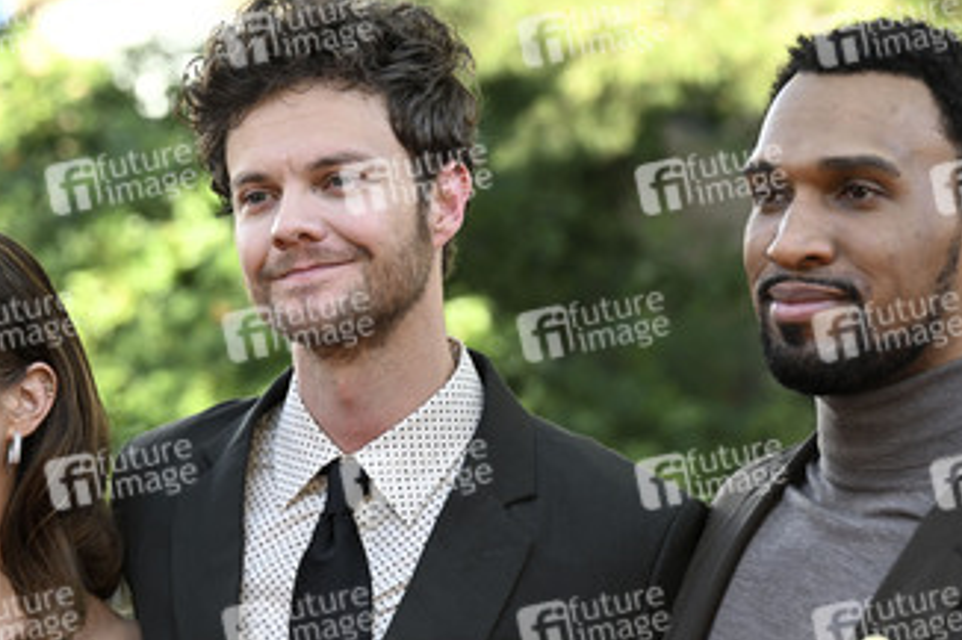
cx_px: 338
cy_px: 401
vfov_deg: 9.0
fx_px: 4060
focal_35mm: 152
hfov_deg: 13.5
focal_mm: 110
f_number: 5.6
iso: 640
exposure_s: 1/320
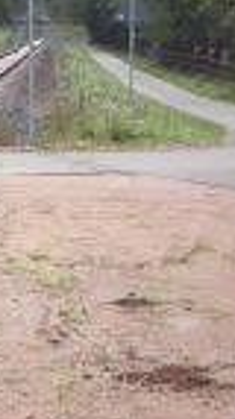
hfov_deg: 9.5
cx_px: -256
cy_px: 50
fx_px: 1301
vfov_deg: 18.1
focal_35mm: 117
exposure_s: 1/250
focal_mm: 5.2
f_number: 4
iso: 100
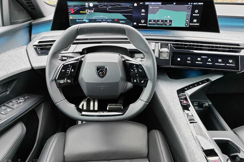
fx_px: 197
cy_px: 78
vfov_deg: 44.9
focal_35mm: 29
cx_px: 126
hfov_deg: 63.7
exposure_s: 1/100
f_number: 1.9
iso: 500
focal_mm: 5.52
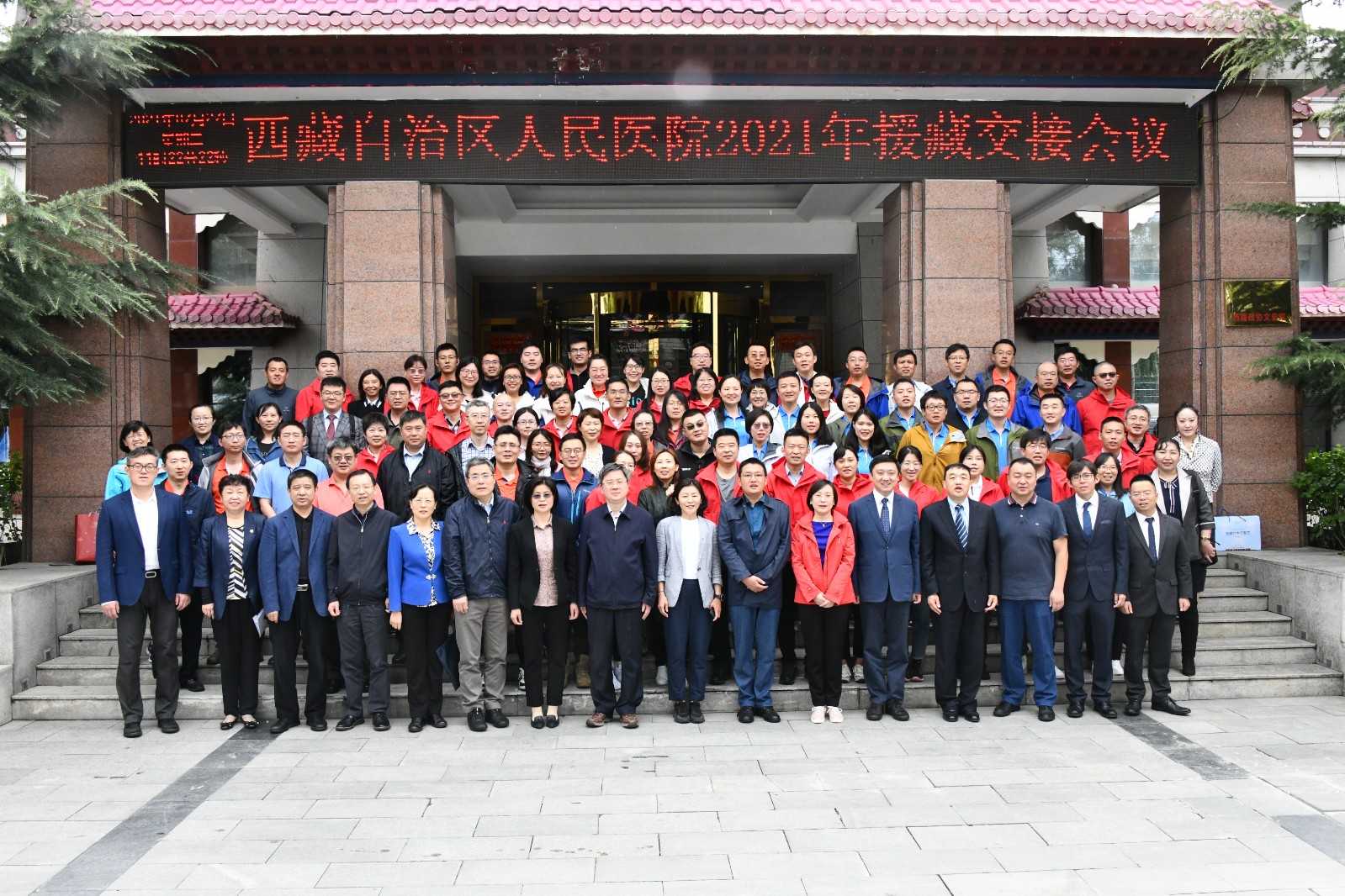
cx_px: 672
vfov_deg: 41.1
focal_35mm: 32
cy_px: 448
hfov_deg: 58.7
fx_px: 1195
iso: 2500
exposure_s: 1/500
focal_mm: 32
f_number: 11
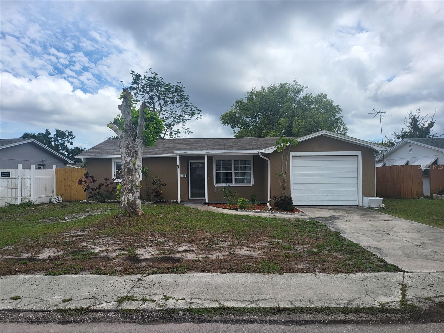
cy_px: 166
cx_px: 222
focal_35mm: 24
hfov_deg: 71.6
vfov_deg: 56.8
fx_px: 308
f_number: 1.8
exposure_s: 1/3117
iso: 40
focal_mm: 5
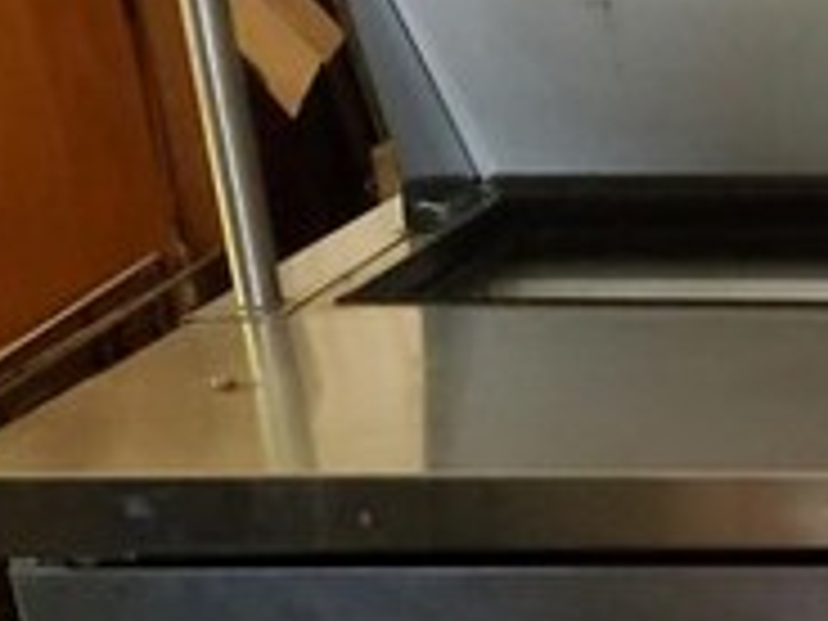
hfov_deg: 19.8
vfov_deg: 16.6
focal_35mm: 86
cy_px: 698
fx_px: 2057
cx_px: 1233
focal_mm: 4.3
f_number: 1.5
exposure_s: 1/30
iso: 640
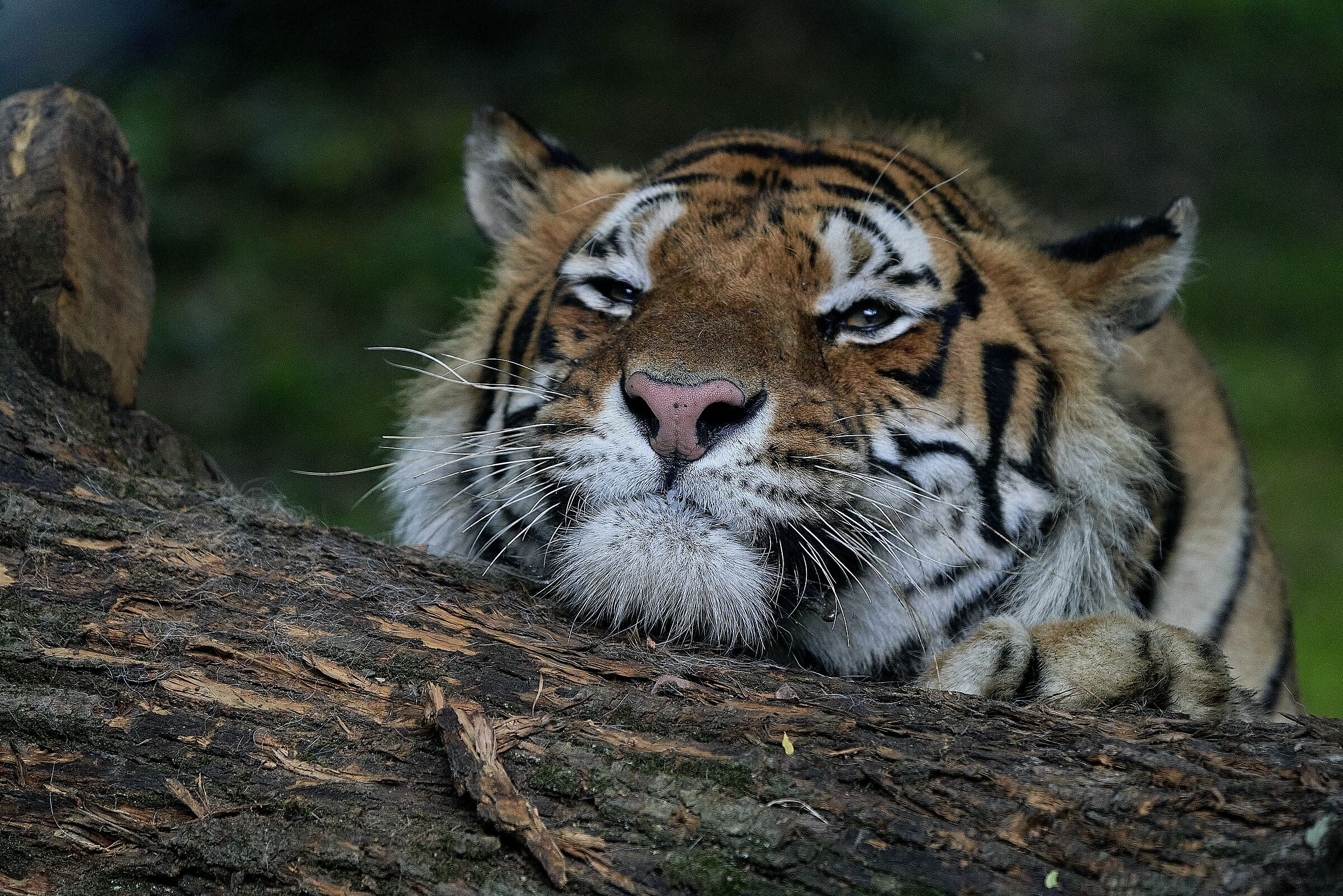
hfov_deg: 8.2
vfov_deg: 5.5
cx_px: 672
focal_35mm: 250
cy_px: 448
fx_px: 9326
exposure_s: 1/1000
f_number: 5.6
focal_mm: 250
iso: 2500
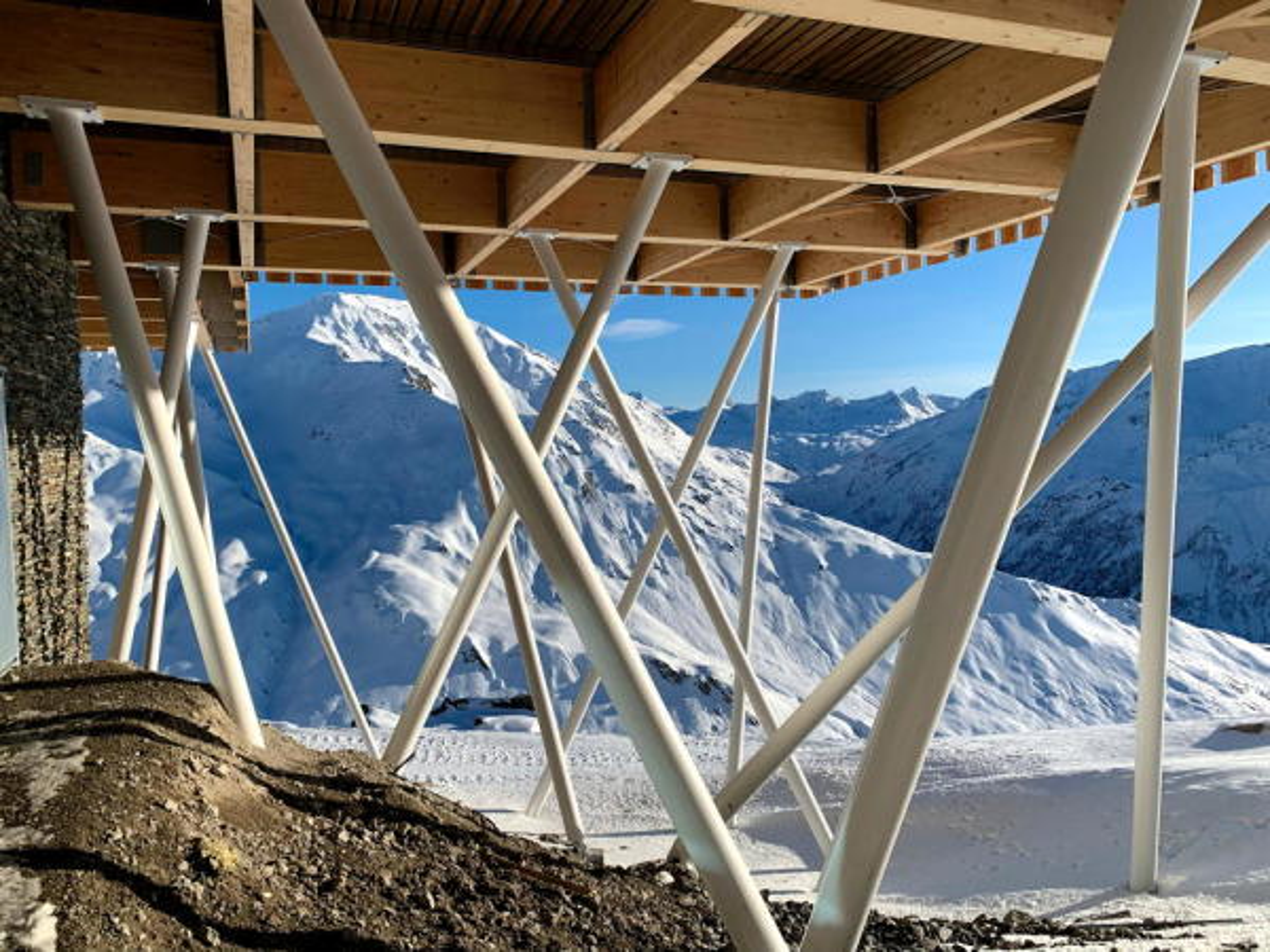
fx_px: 954
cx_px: 635
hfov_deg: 67.3
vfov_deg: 53.1
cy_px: 476
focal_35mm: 26
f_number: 1.8
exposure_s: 1/3289
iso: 25
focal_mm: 4.25
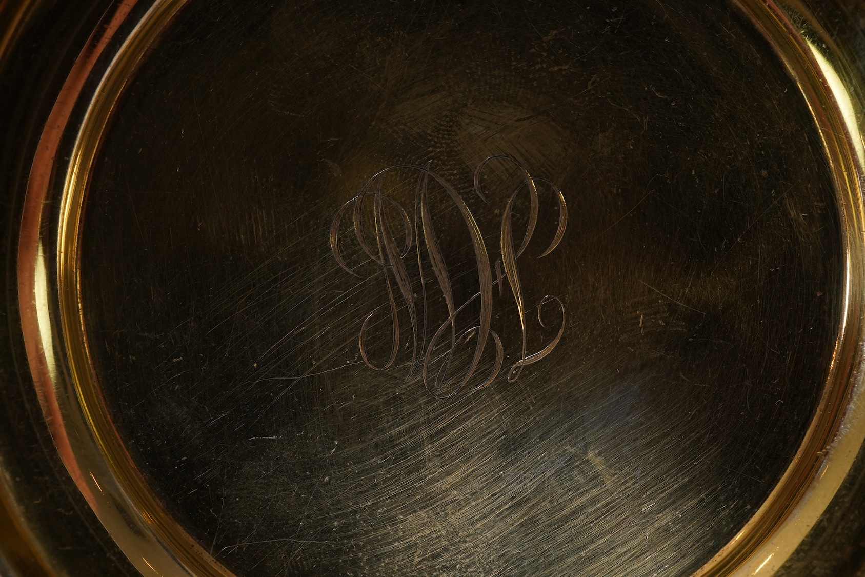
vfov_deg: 29.9
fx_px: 1081
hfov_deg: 43.6
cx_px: 432
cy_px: 288
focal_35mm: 45
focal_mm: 30
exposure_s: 1/125
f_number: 16
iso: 400
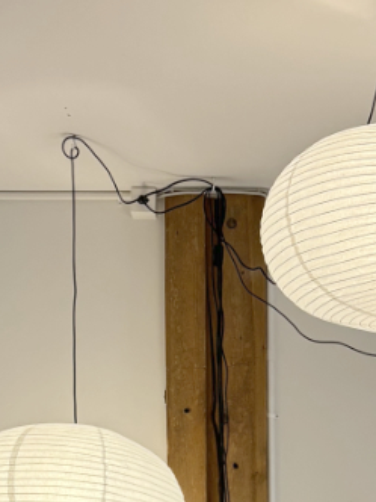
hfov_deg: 15.5
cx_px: 344
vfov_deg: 18.3
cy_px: 773
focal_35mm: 94
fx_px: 1361
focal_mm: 6
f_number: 1.6
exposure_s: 1/100
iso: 125
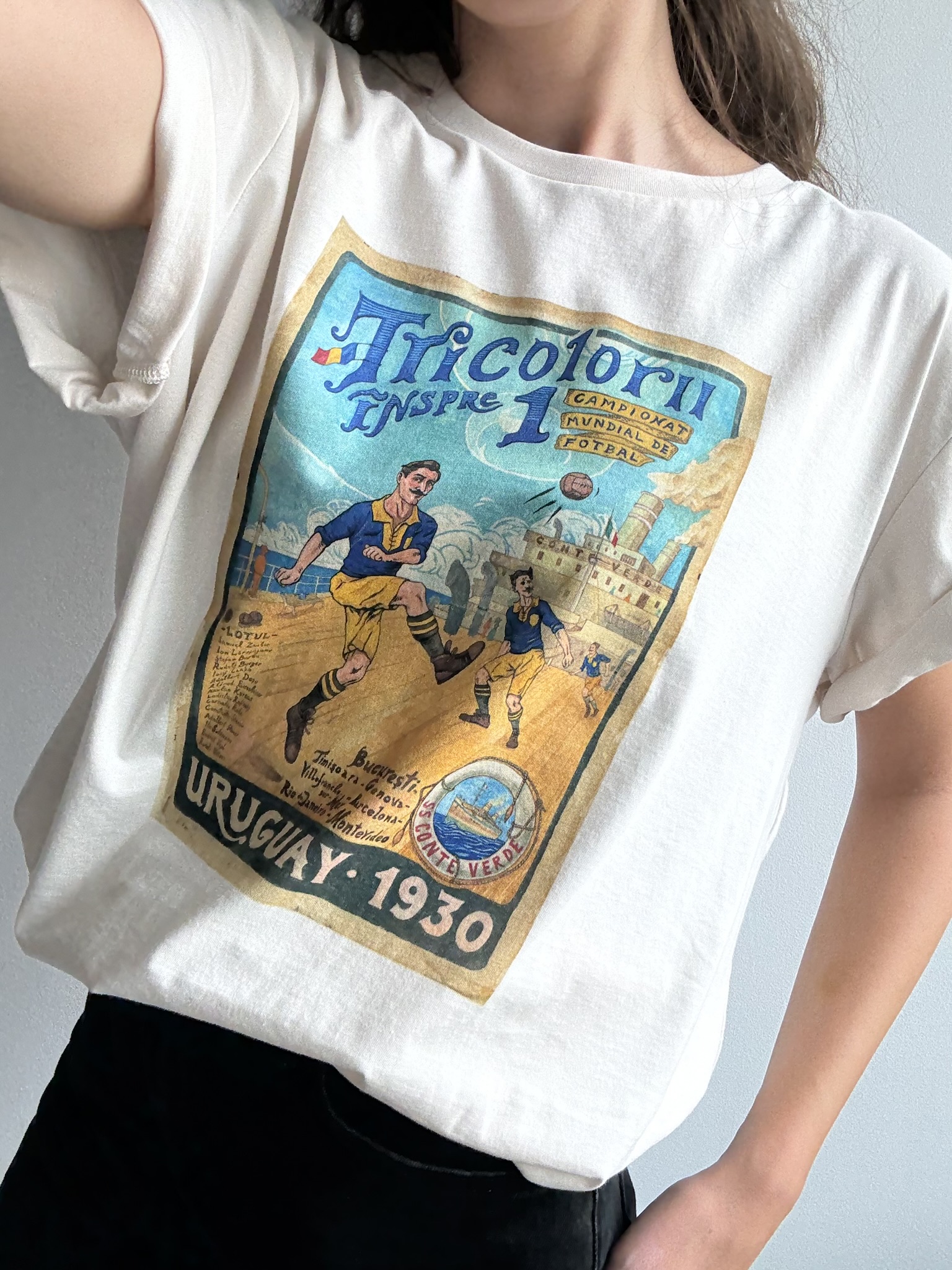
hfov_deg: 46.8
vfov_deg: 60.0
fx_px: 1100
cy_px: 635
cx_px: 476
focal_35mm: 30
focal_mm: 2.69
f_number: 1.9
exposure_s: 1/121
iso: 32
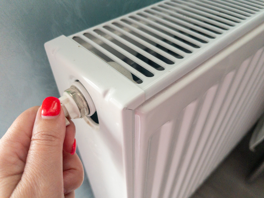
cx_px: 132
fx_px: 198
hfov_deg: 67.3
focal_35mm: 26
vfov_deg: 53.1
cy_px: 99
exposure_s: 1/60
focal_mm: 5.1
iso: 320
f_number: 1.6
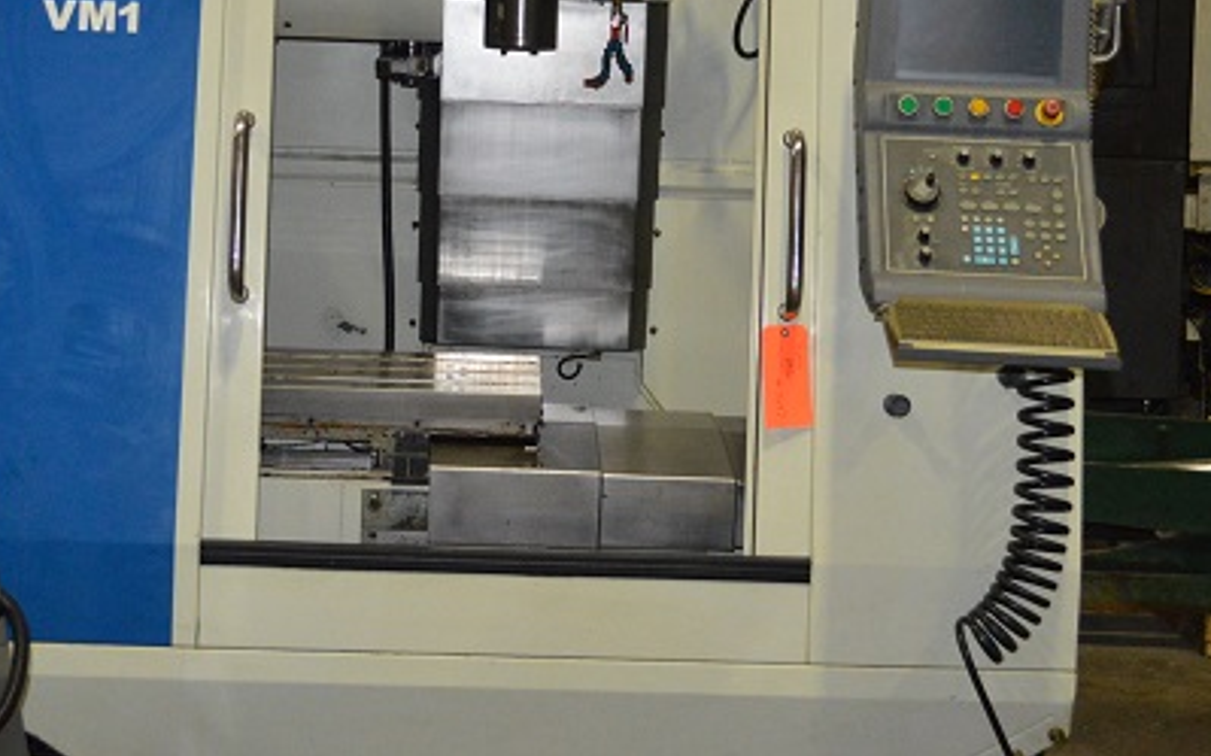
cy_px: 118
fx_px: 2342
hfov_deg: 29.0
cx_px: 543
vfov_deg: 18.1
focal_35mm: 71
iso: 2500
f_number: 4.5
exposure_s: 1/60
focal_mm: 28
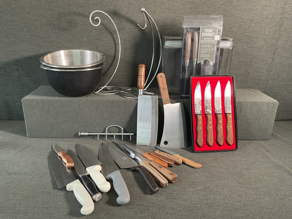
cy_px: 110
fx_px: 245
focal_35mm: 29
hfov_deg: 61.7
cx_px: 146
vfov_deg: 48.2
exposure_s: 1/60
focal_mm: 3
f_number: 1.8
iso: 160
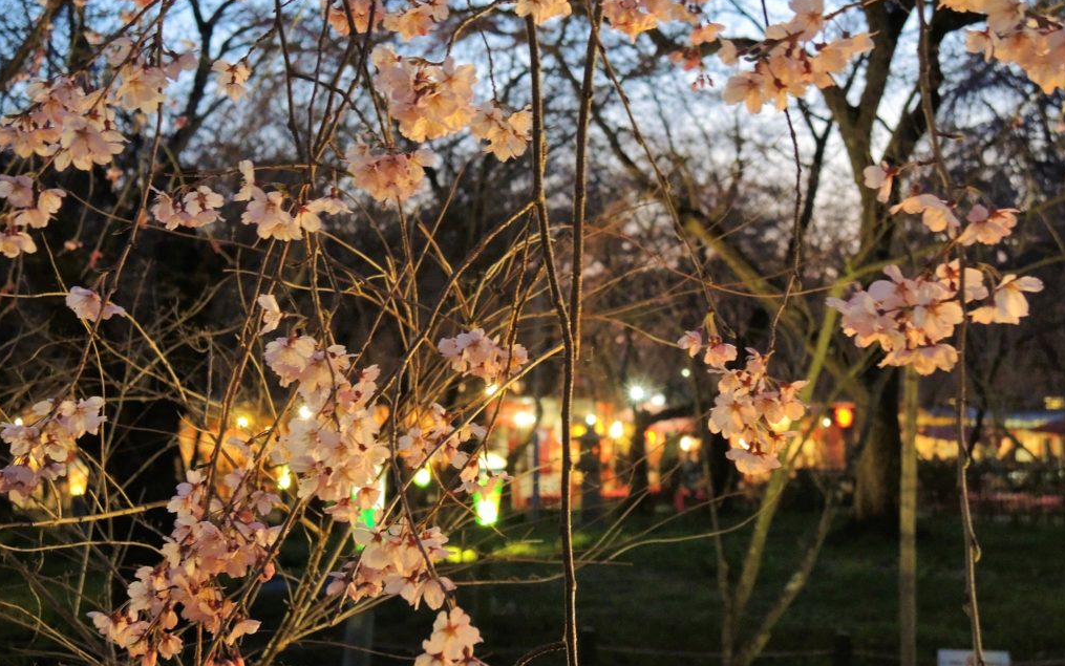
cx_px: 533
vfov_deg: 20.9
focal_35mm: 62
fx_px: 1800
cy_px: 264
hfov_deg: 33.0
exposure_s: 1/13
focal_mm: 12.5
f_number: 2.8
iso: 720
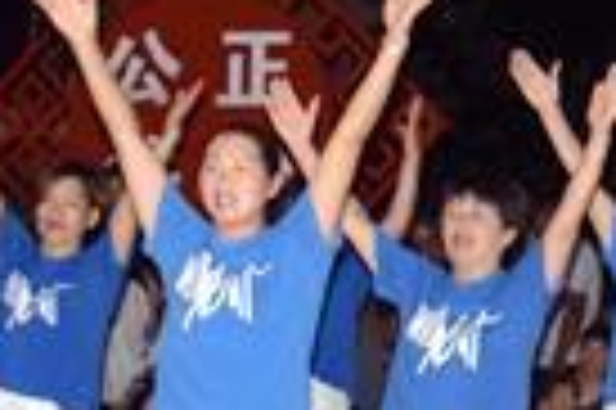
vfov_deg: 6.5
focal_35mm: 210
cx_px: 958
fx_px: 3589
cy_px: 322
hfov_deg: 9.5
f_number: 5.6
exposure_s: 1/60
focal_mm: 24
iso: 1250
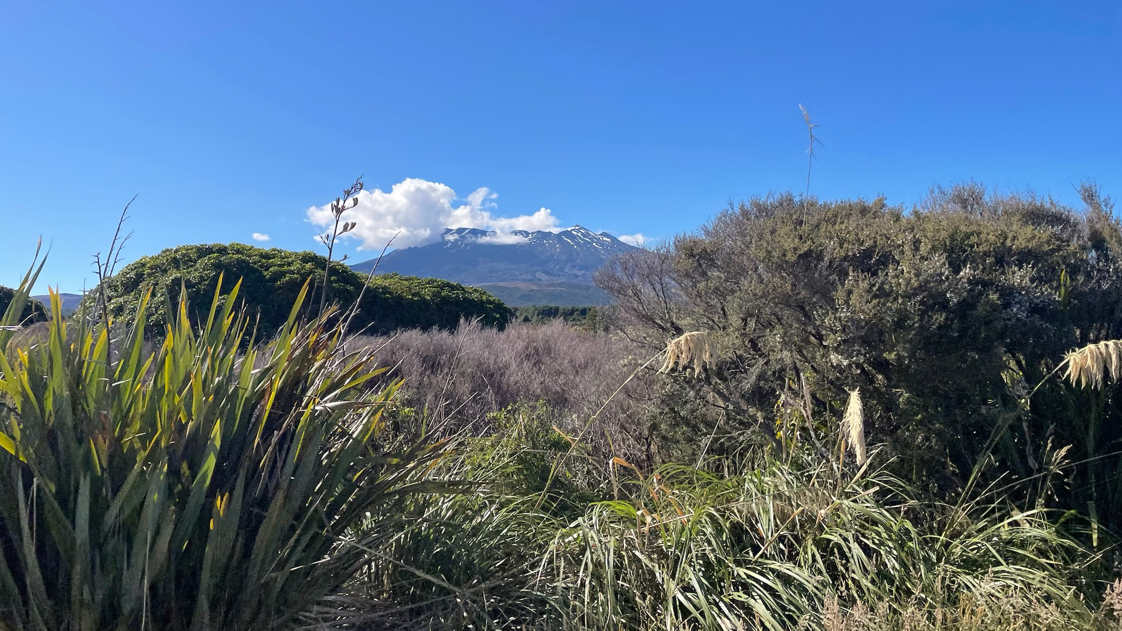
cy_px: 216
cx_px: 573
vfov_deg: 39.7
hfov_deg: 66.1
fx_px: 863
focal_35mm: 29
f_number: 1.6
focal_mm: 4.2
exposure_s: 1/3861
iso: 32
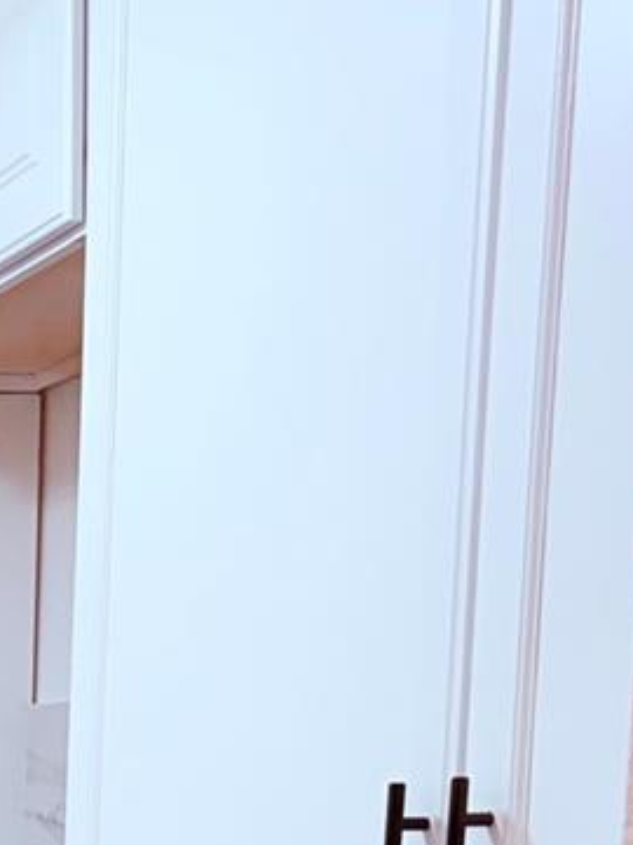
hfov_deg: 16.6
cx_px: -342
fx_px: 1951
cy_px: 1181
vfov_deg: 21.4
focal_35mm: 80
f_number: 1.78
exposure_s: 1/120
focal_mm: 6.76
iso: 160
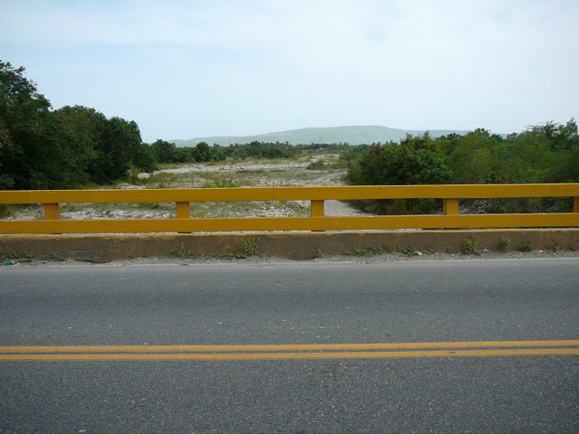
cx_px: 290
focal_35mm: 35
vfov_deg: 40.7
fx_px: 585
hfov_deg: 52.6
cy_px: 217
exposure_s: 1/800
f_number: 2.8
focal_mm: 5.2
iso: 80
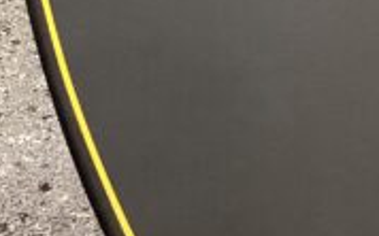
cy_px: -49
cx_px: 319
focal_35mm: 148
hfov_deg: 14.0
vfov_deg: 8.7
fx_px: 1528
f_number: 2.4
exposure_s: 1/50
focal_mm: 3.3
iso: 200
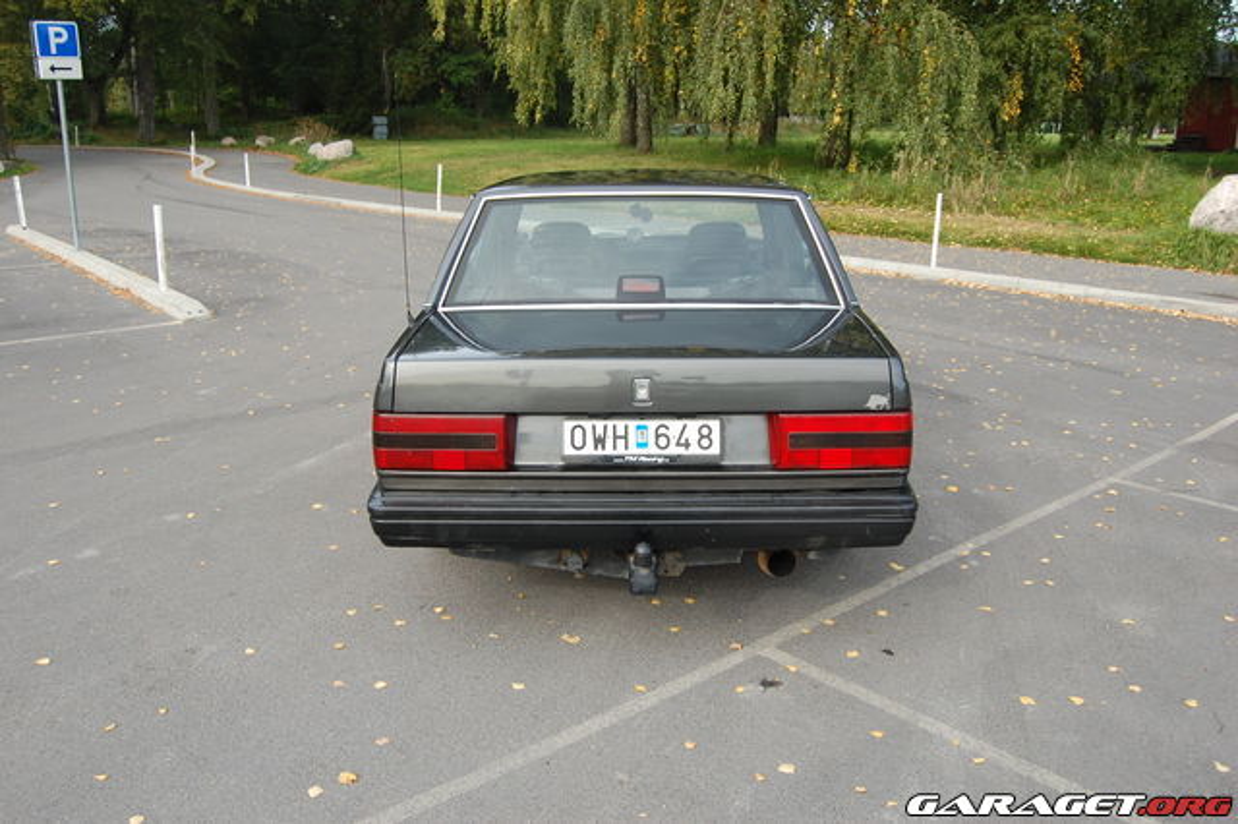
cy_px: 412
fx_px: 1031
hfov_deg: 62.0
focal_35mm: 30
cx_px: 619
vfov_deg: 43.6
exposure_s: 1/200
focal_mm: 20
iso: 200
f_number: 7.1
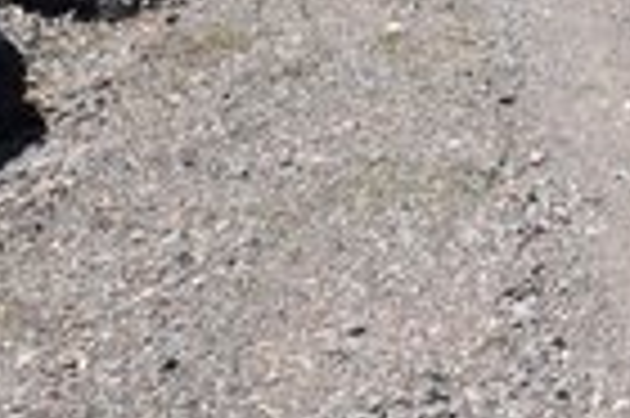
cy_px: -578
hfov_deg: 14.7
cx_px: 630
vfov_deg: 9.0
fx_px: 2395
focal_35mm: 137
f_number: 9
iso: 200
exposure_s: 1/320
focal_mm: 18
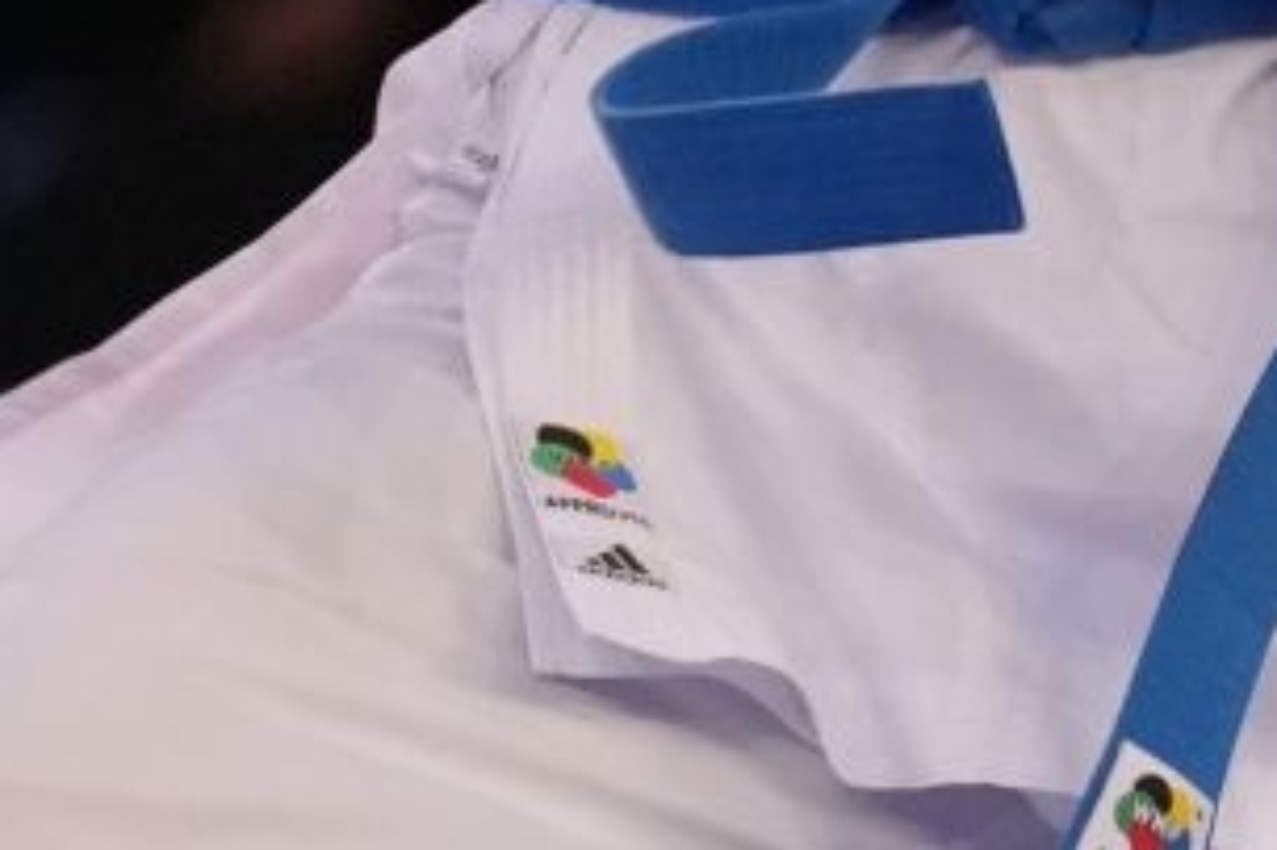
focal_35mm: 1771
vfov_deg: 0.8
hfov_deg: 1.2
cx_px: -741
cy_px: -984
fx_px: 62785
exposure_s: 1/1000
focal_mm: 200
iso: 1600
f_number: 2.8
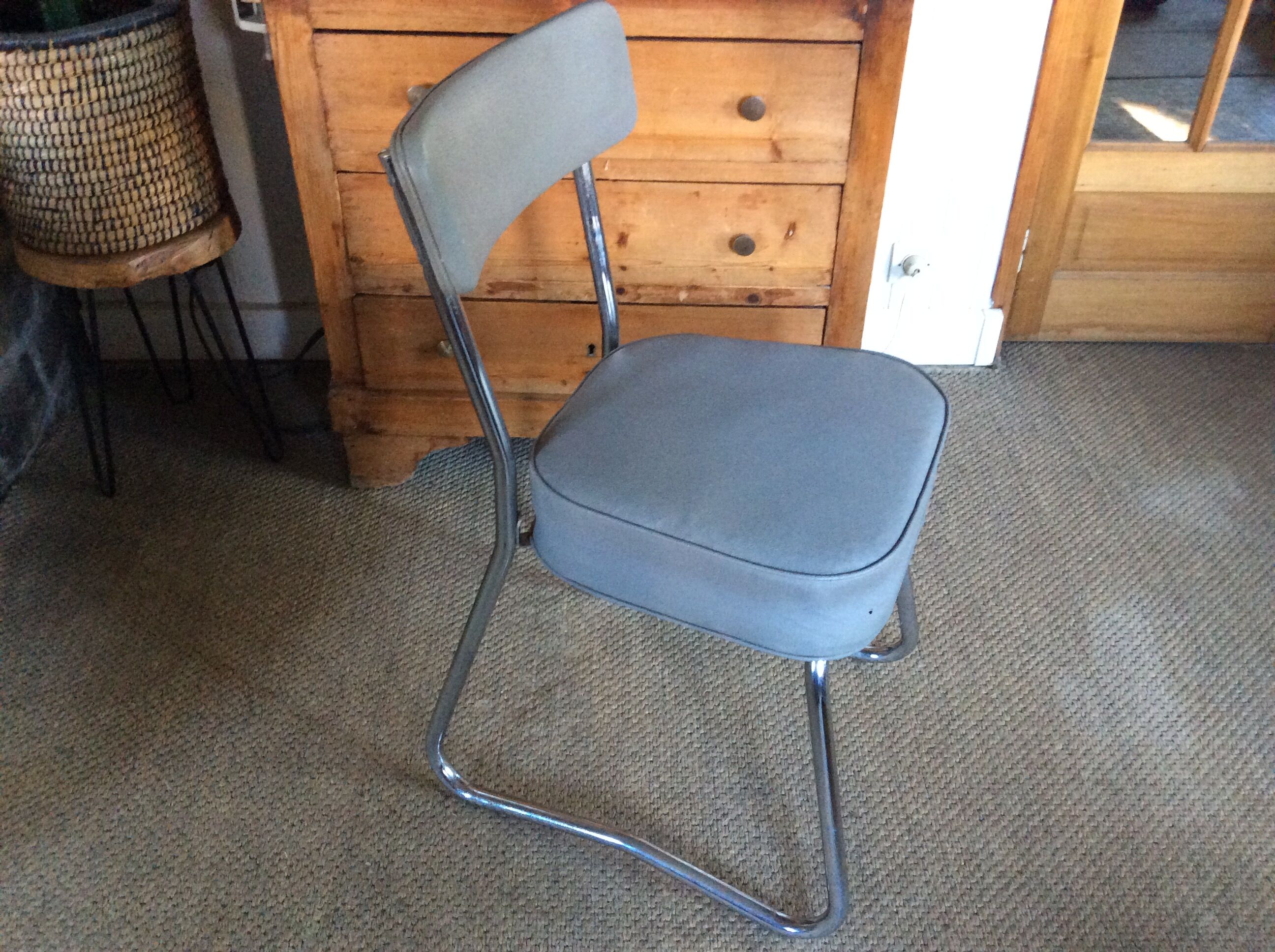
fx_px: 1177
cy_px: 476
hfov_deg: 56.9
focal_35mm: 32
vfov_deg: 44.1
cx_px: 638
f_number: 2.4
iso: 250
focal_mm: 3.3
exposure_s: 1/17
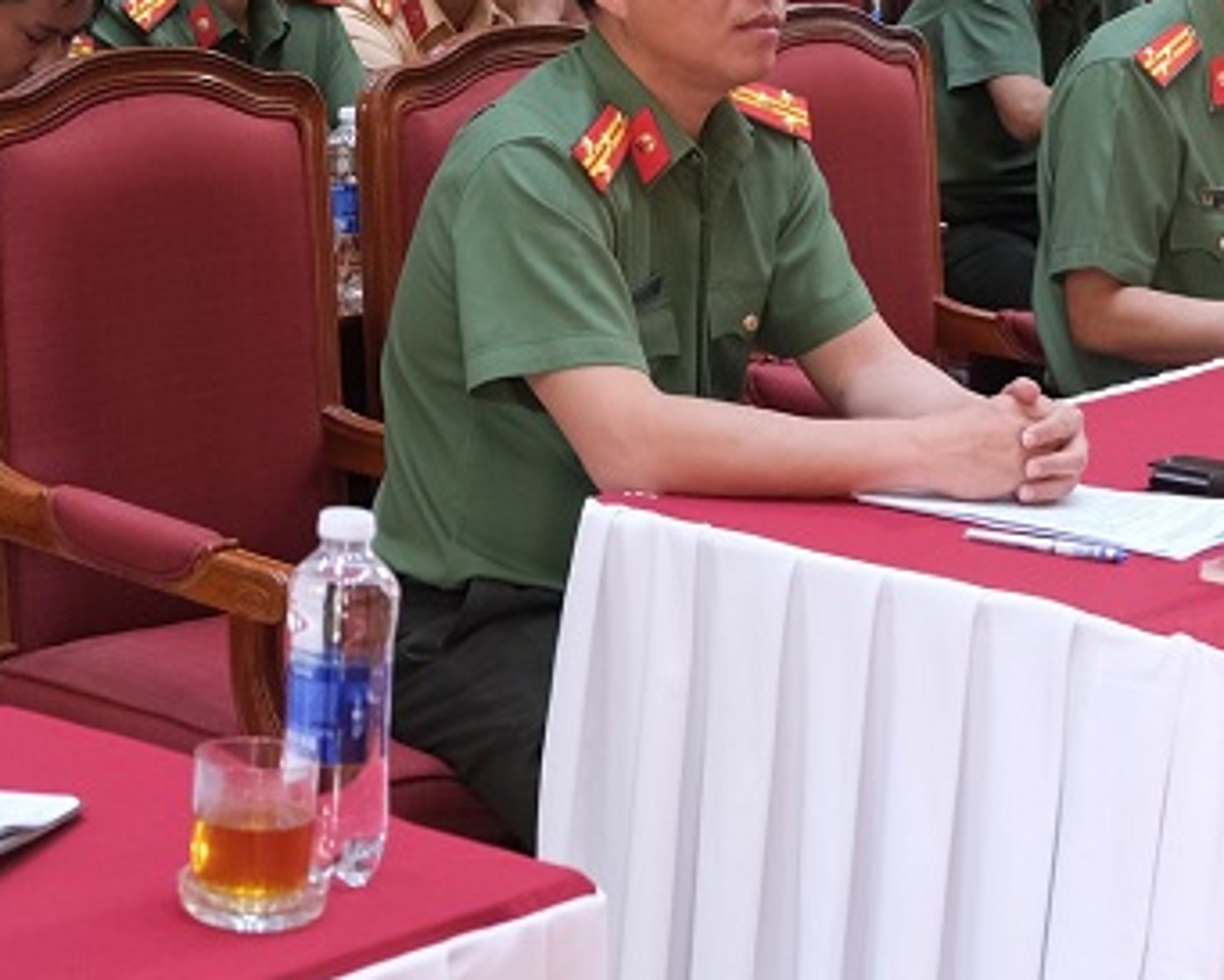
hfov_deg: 18.3
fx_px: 3769
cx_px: 219
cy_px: -39
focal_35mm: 104
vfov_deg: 14.5
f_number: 4
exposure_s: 1/125
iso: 1600
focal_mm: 28.3
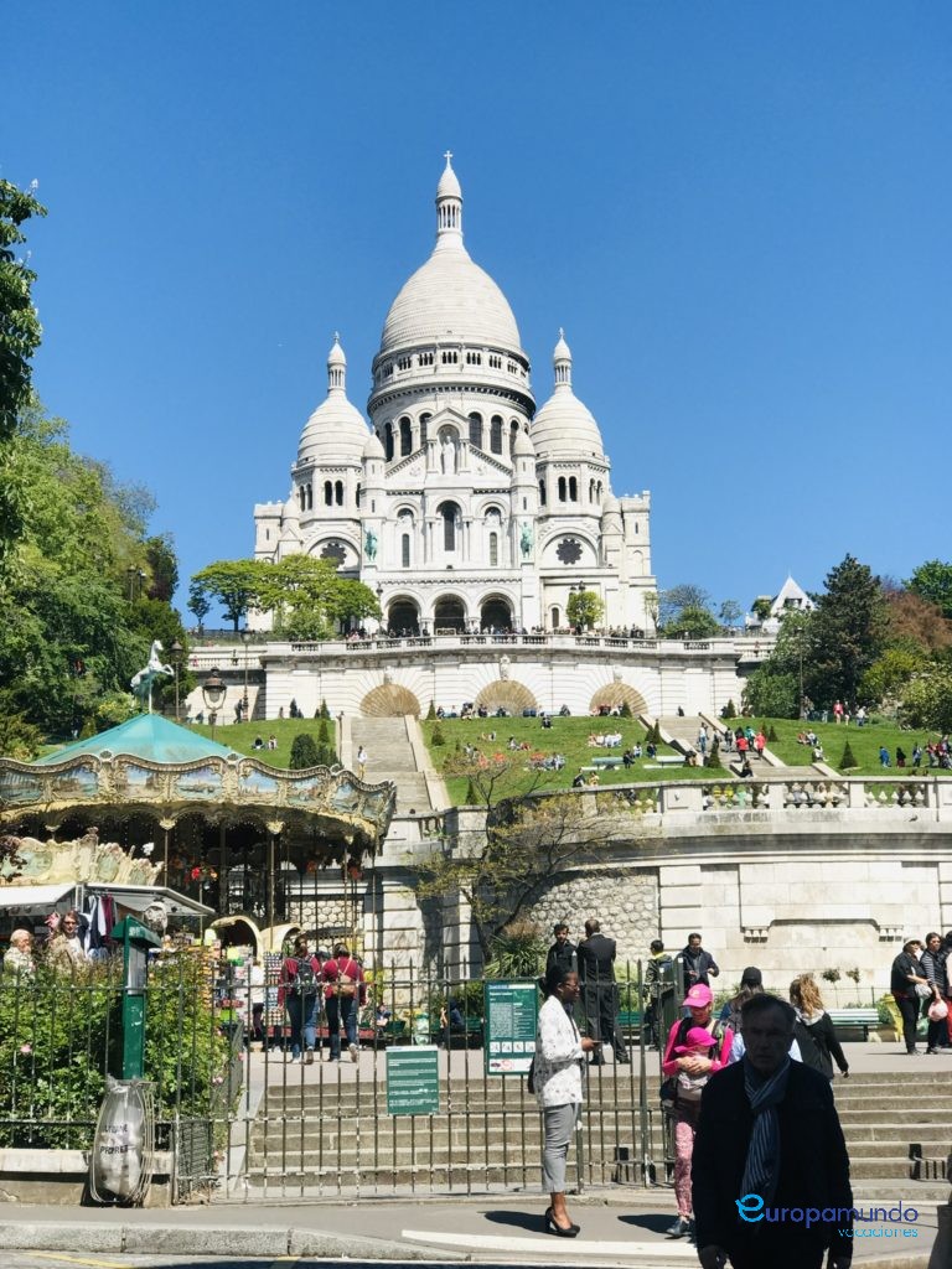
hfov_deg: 25.7
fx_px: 2090
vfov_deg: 33.8
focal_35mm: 57
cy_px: 634
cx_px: 476
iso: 20
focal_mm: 6.6
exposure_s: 1/577
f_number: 2.8
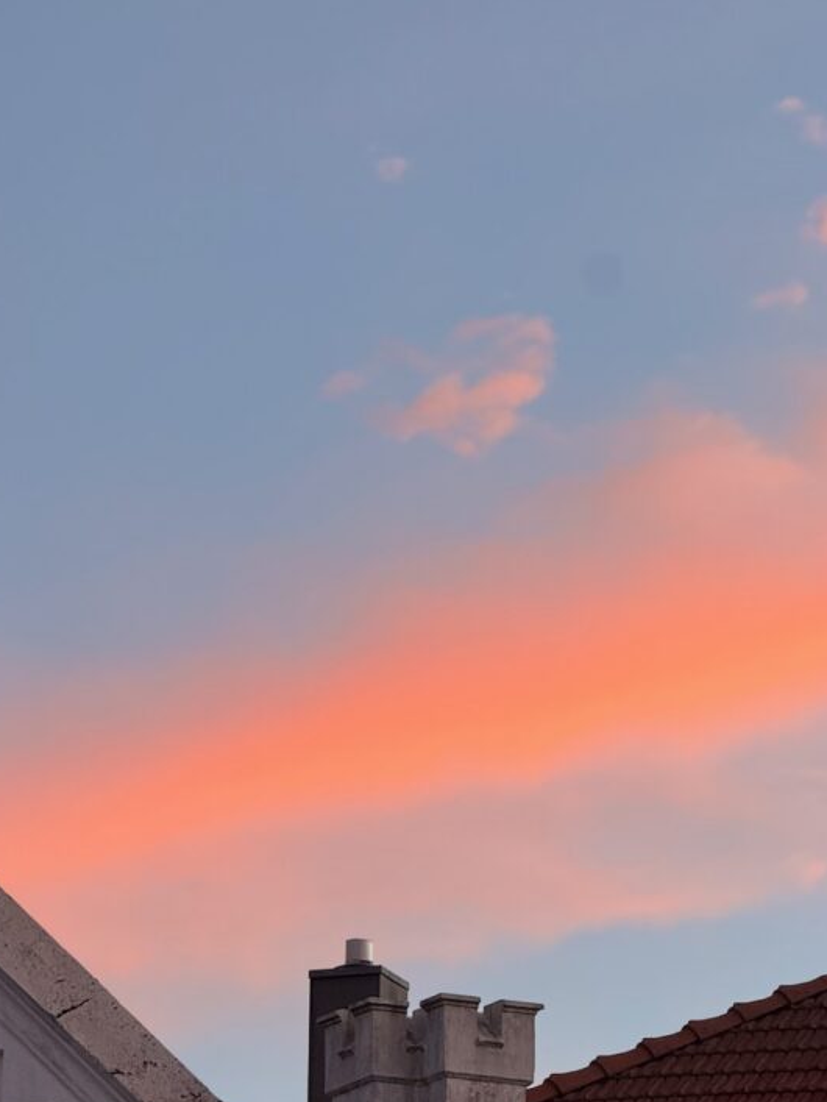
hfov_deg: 8.5
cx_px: 429
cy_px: 745
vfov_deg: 11.3
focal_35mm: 174
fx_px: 5539
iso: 200
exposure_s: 1/99
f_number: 2.8
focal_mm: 15.66
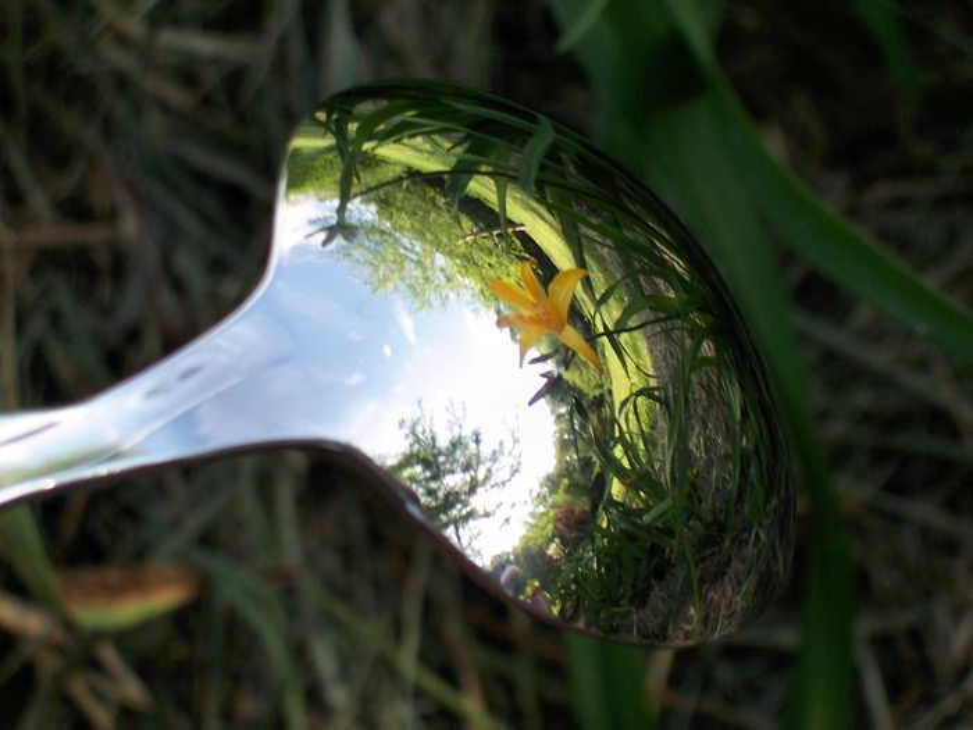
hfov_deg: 17.7
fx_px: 3120
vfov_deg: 13.3
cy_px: 365
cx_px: 486
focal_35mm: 111
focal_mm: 16.8
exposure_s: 1/250
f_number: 4.8
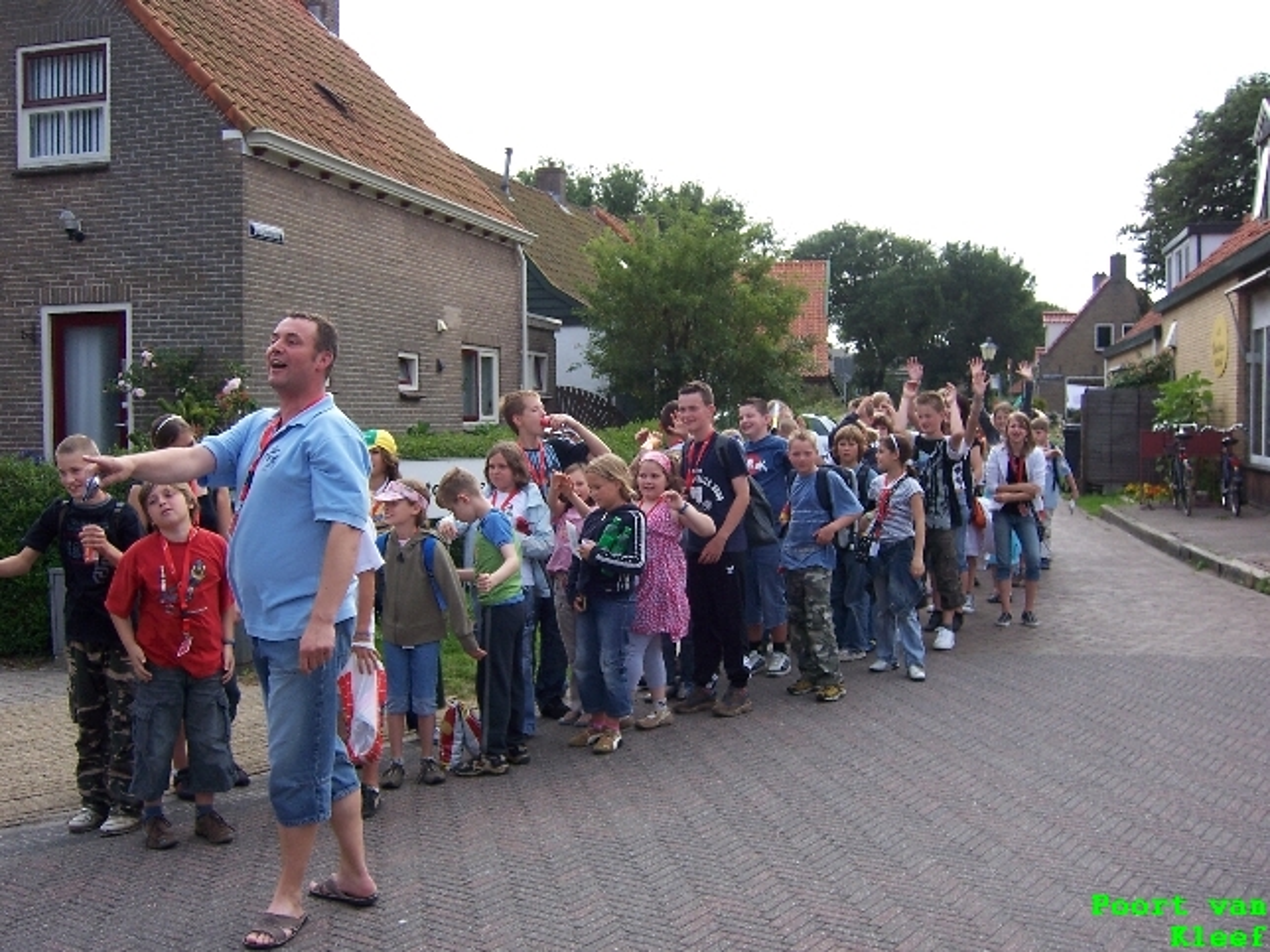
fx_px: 1321
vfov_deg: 39.7
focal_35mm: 36
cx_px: 635
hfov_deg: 51.4
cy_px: 476
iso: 80
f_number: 2.8
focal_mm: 6.2
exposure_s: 1/500
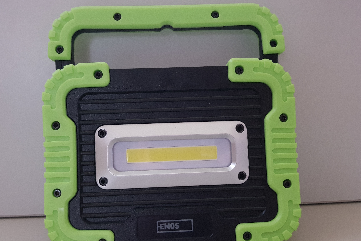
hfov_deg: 65.5
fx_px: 281
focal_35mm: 28
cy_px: 136
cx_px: 175
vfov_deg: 46.3
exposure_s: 1/10
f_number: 1.7
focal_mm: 4.2
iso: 250
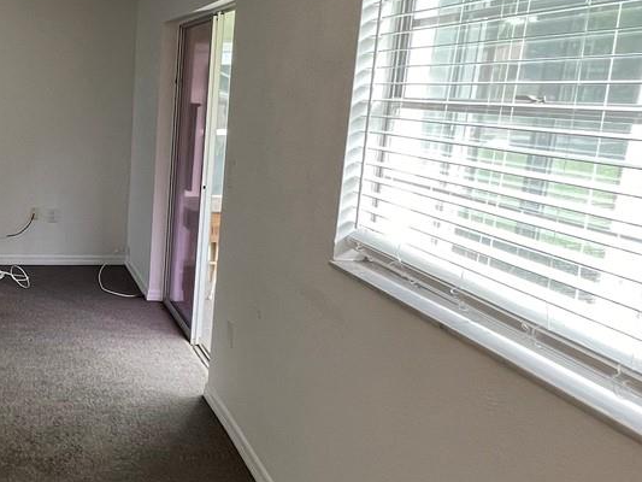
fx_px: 723
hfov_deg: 40.1
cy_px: 281
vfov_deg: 36.7
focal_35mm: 39
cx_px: -42
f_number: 1.8
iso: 125
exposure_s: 1/120
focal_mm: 1.57
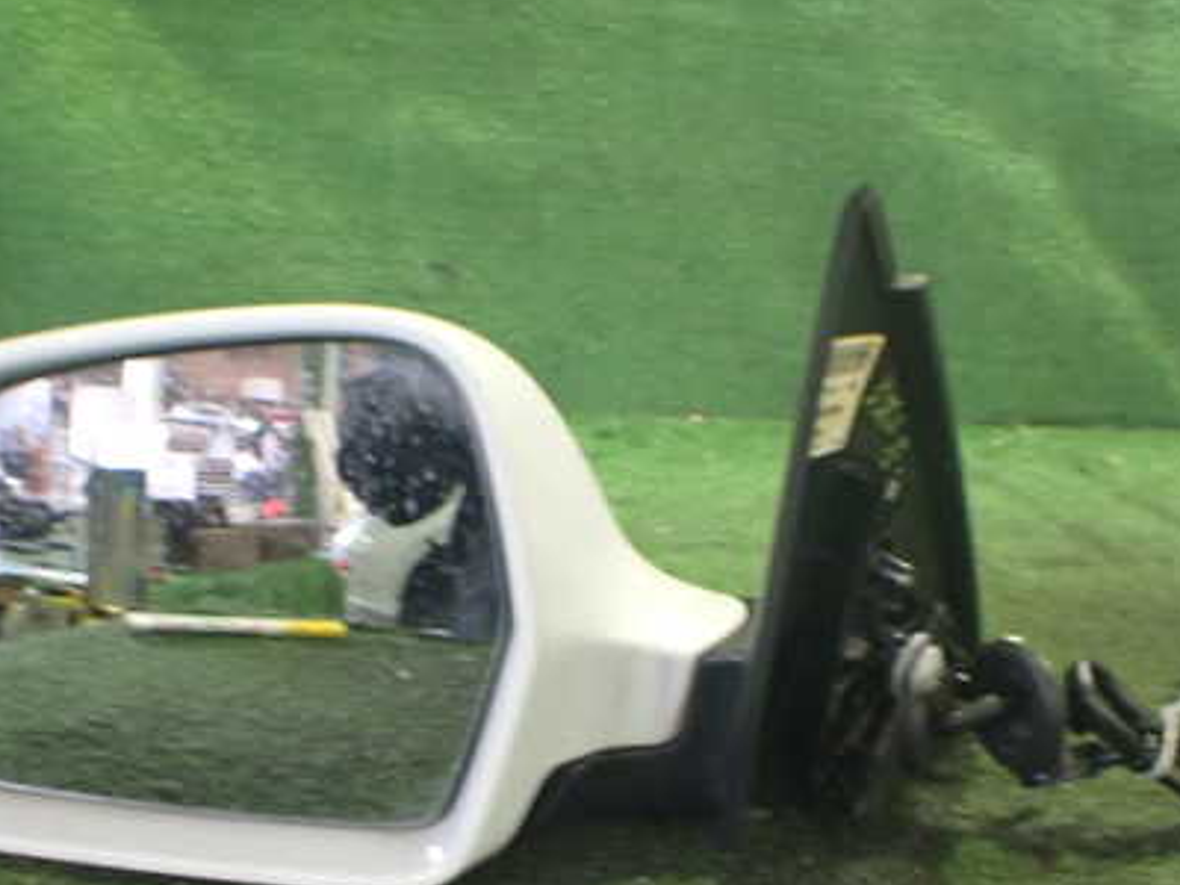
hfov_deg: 42.0
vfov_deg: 32.0
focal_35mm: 45
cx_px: 525
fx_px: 1534
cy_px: 569
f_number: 2.3
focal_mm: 5.4
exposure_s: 1/30
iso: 1000
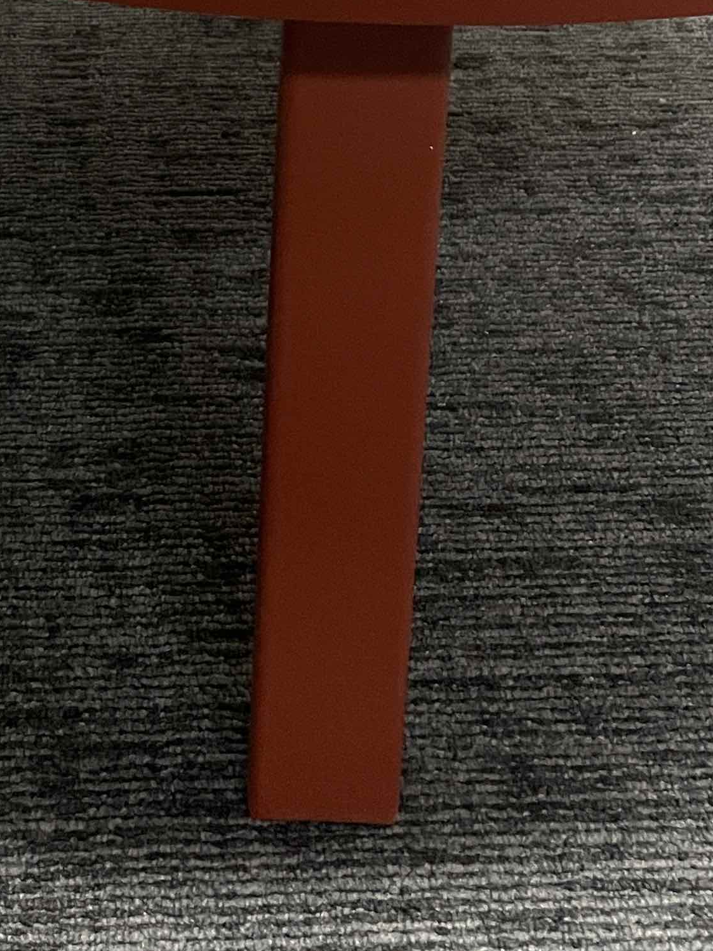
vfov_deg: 26.7
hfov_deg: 20.7
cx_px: 124
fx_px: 1923
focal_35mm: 70
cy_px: 66
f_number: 1.6
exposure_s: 1/50
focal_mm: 4.2
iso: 400
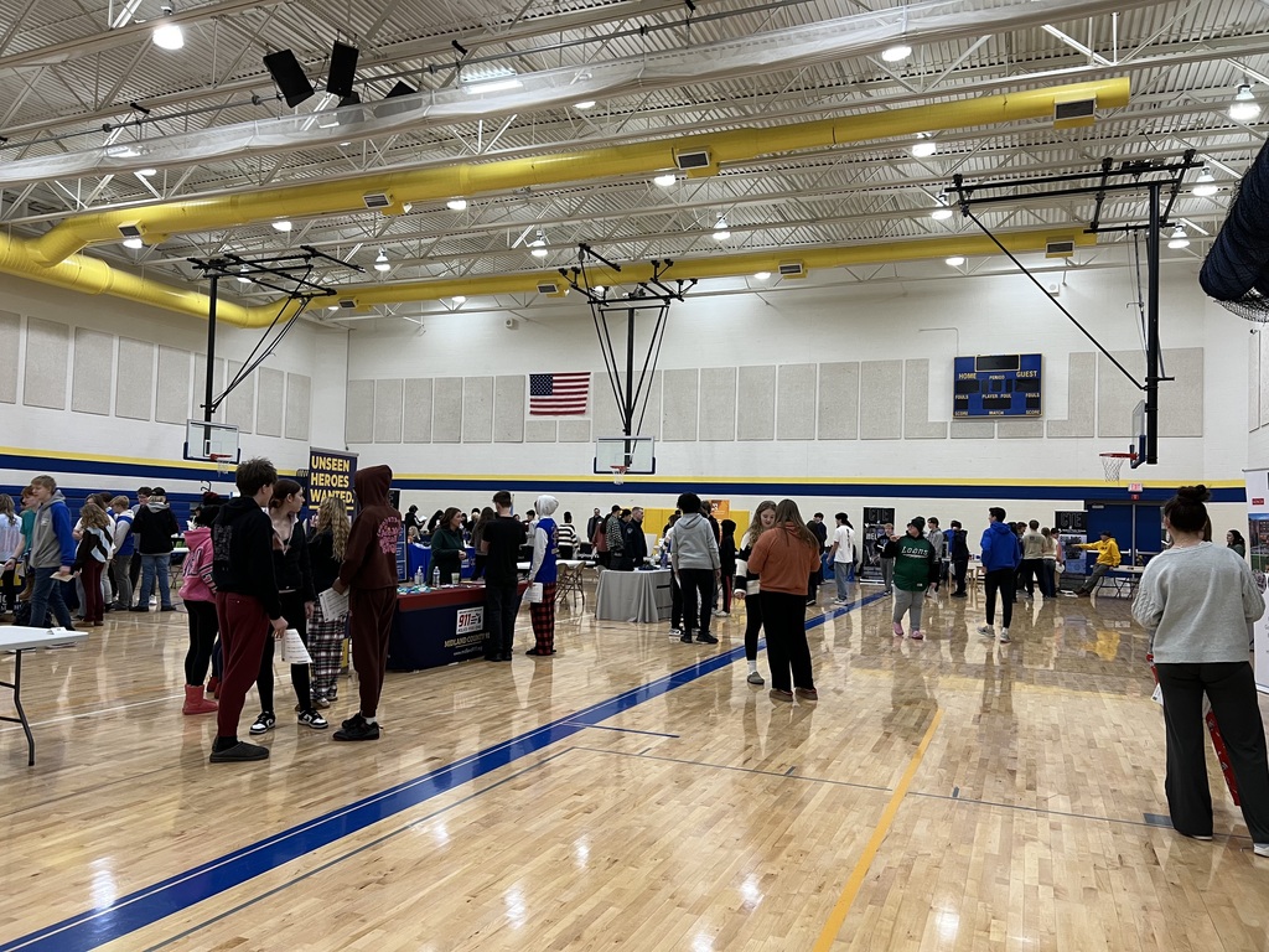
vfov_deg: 53.1
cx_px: 634
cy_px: 476
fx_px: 953
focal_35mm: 26
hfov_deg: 67.3
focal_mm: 5.7
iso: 100
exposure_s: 1/60
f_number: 1.5
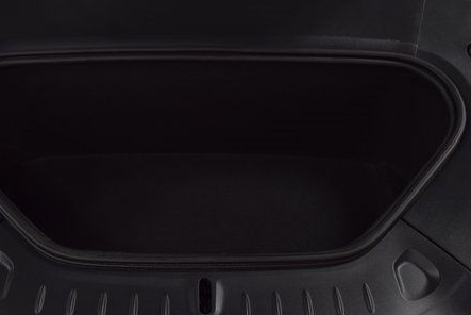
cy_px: 124
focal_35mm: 52
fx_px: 681
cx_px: 198
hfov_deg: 38.1
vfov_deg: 26.0
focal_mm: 24
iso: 400
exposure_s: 1/20
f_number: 6.3
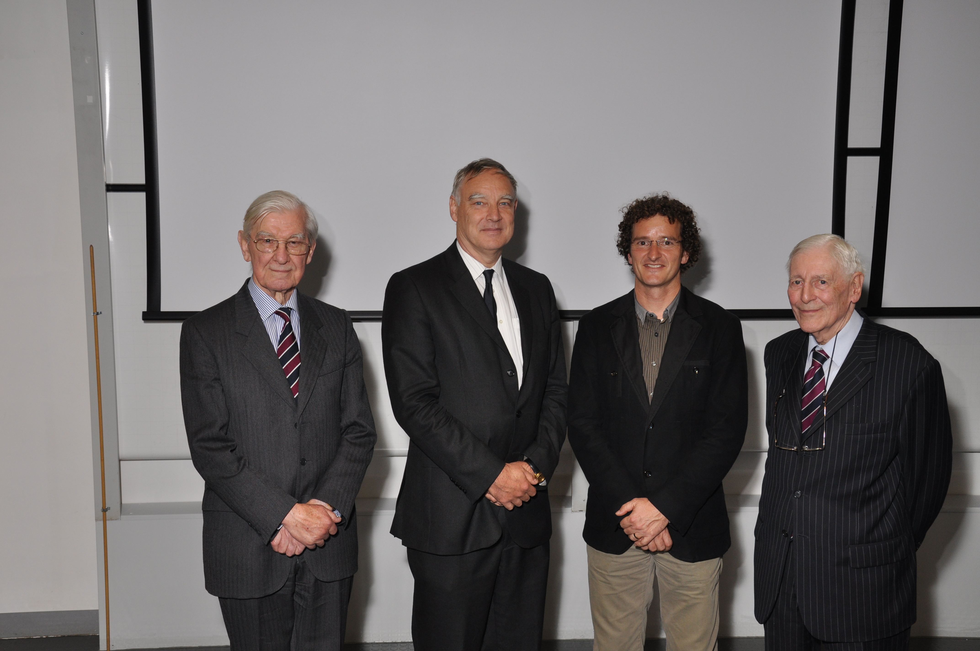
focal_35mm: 45
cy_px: 326
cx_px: 490
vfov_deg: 29.8
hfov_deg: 43.7
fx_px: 1223
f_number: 8
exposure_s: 1/60
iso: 400
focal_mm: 30
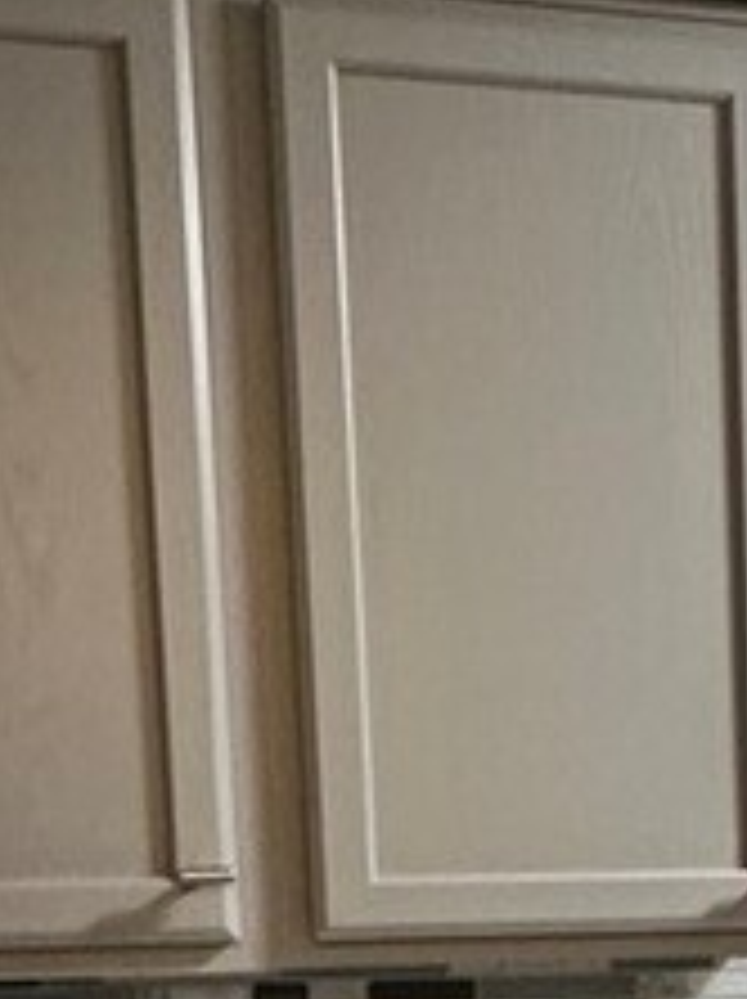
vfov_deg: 20.2
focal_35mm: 91
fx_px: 2623
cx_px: 1040
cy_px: 1206
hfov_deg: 15.3
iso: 160
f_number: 2.2
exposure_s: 1/60
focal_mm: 2.22
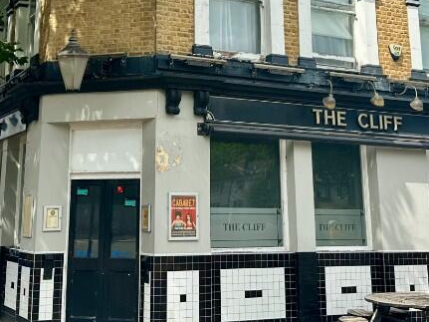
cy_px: 28
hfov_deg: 33.7
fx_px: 706
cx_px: 176
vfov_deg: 24.8
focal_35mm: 57
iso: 80
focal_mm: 6.86
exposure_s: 1/3861
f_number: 1.78
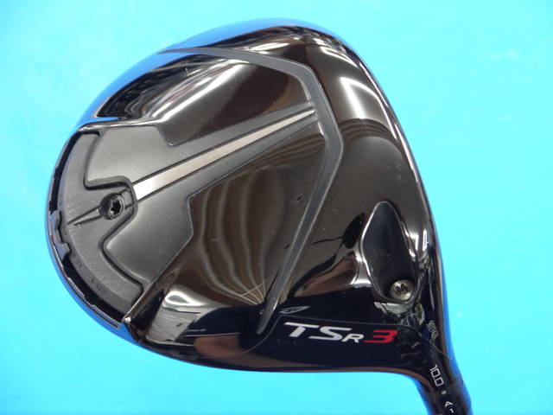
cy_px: 208
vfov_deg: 17.6
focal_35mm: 84
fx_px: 1342
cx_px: 276
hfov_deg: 23.3
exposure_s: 1/40
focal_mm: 42
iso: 800
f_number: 5.6
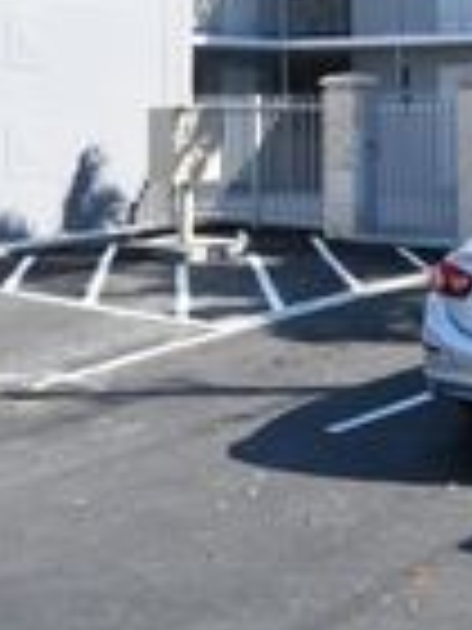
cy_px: 88
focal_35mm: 65
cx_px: 360
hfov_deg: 22.4
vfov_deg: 28.9
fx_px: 1182
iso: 100
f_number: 7.1
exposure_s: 1/125
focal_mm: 13
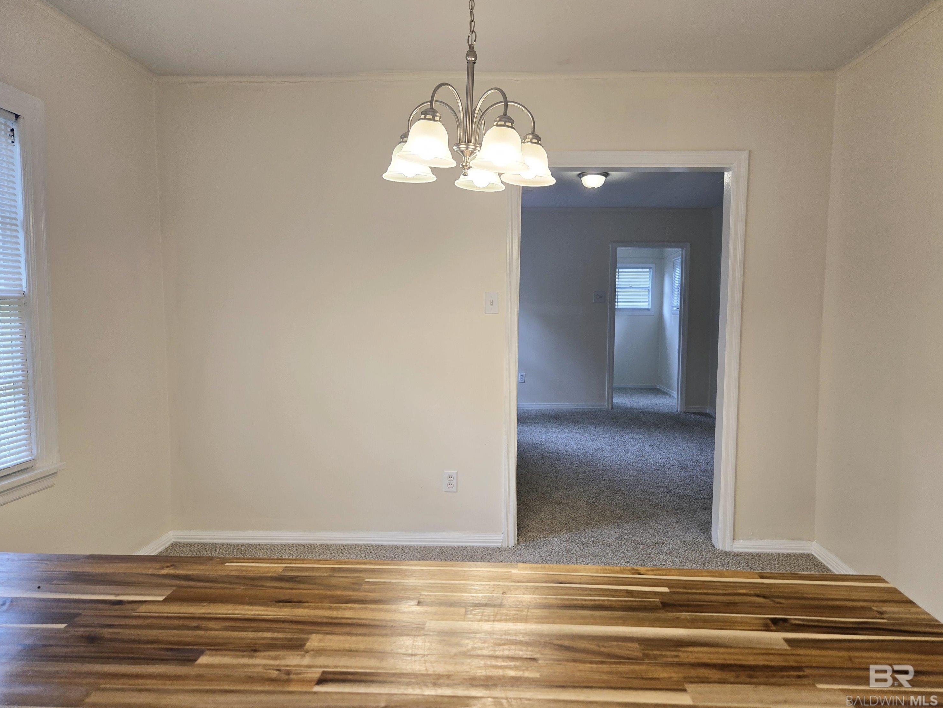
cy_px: 363
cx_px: 480
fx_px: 654
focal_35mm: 24
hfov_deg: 71.6
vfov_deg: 56.8
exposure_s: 1/120
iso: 80
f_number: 1.8
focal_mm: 5.4
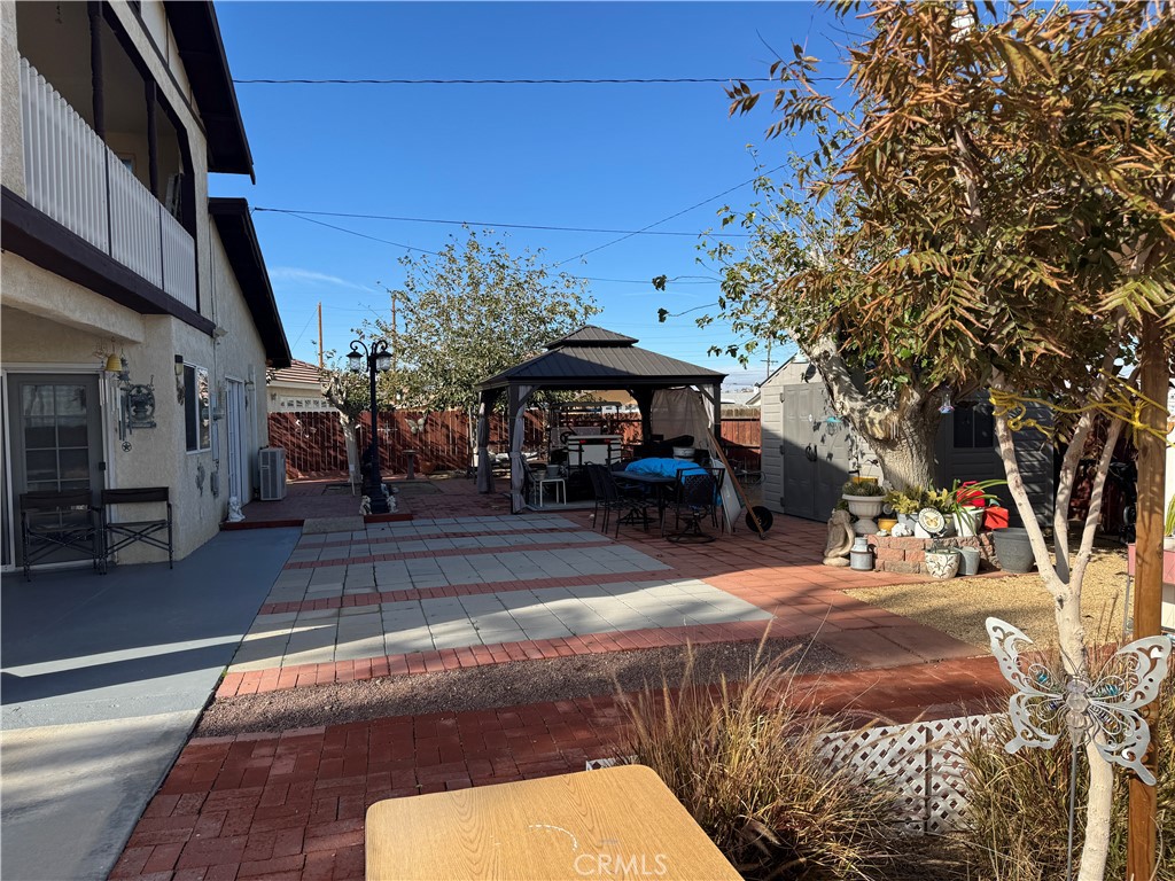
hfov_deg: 71.6
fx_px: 815
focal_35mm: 24
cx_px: 588
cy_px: 440
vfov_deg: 56.8
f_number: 1.78
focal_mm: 6.76
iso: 80
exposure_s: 1/3597
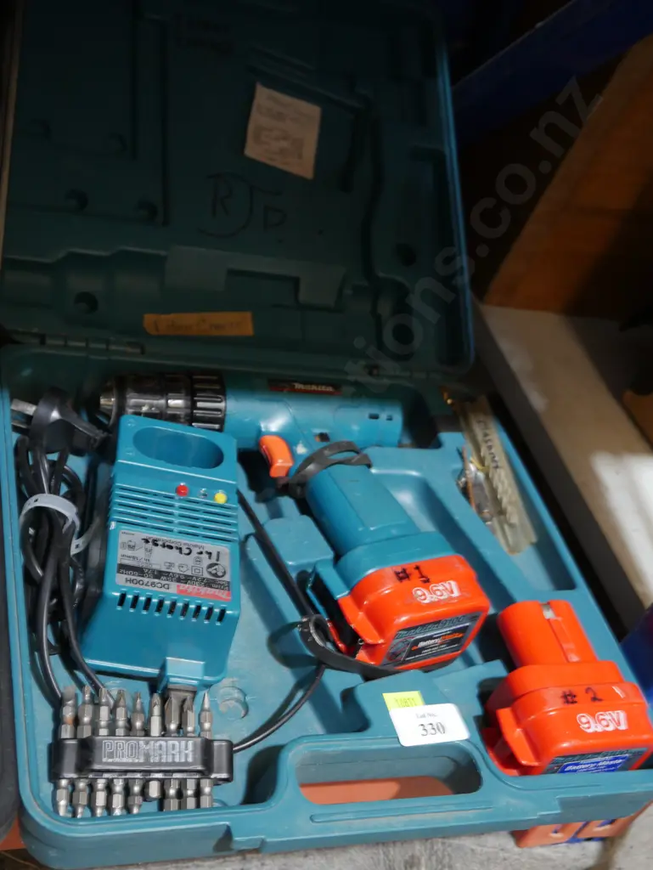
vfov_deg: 44.8
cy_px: 435
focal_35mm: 42
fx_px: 1056
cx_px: 326
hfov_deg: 34.4
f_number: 4.6
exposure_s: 1/60
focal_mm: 21
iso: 1000
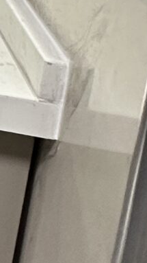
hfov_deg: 8.3
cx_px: -394
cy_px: -206
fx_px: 708
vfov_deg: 17.3
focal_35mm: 102
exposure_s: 1/50
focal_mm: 2.22
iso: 160
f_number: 2.2
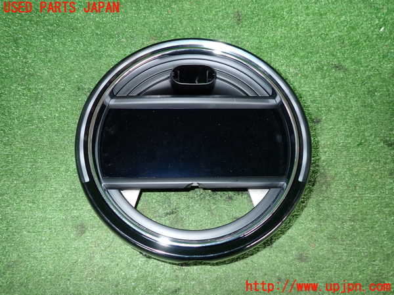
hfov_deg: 69.4
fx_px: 285
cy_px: 148
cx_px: 197
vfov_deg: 54.9
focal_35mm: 25
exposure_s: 1/30
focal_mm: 4.5
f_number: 5.6
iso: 200
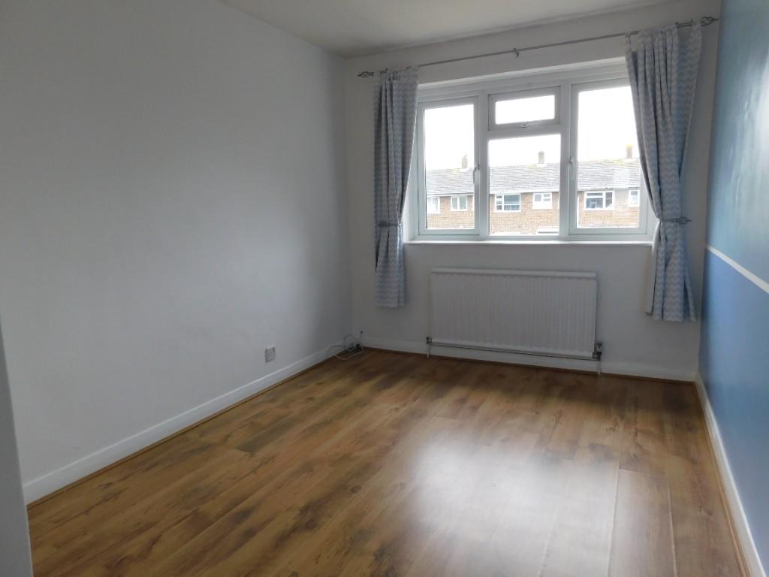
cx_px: 384
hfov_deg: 73.9
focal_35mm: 23
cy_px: 288
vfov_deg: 58.9
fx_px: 511
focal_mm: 4
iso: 125
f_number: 3
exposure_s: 1/40
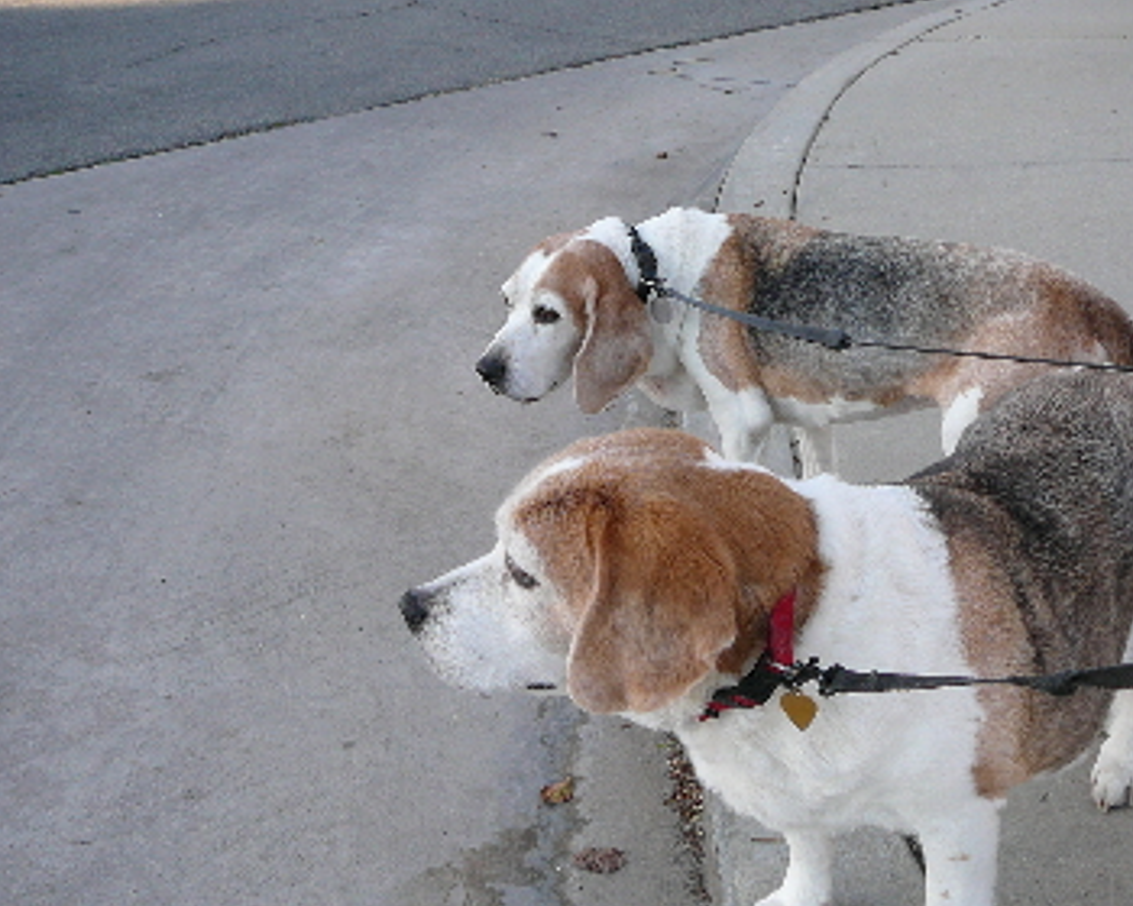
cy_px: 521
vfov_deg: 34.1
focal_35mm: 44
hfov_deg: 41.9
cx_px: 634
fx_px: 1475
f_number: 2.8
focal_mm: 5.2
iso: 80
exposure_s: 1/250
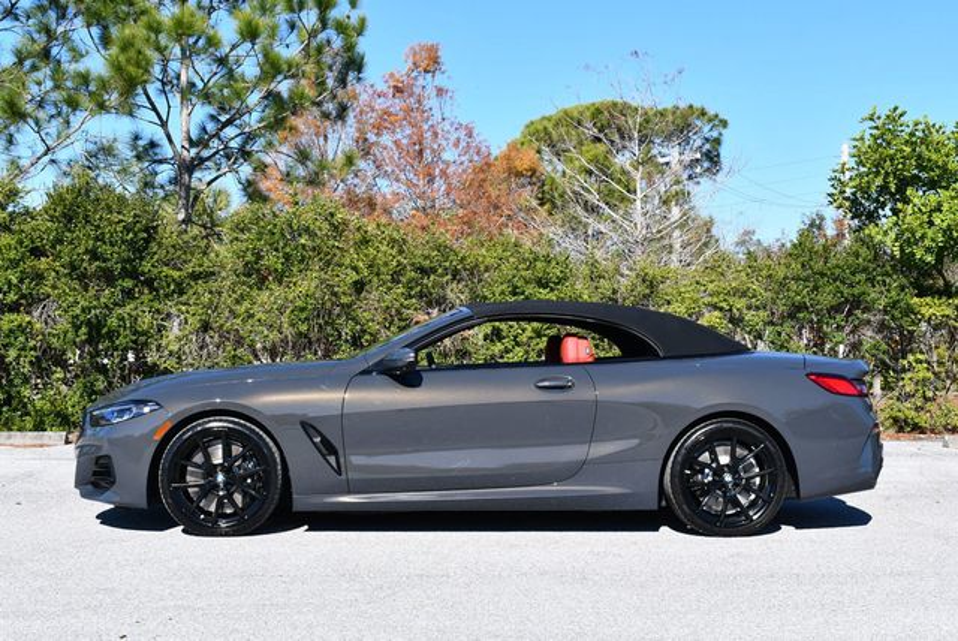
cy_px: 320
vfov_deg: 24.2
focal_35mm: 56
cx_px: 479
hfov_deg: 35.6
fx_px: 1492
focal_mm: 28
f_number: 8
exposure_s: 1/250
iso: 110
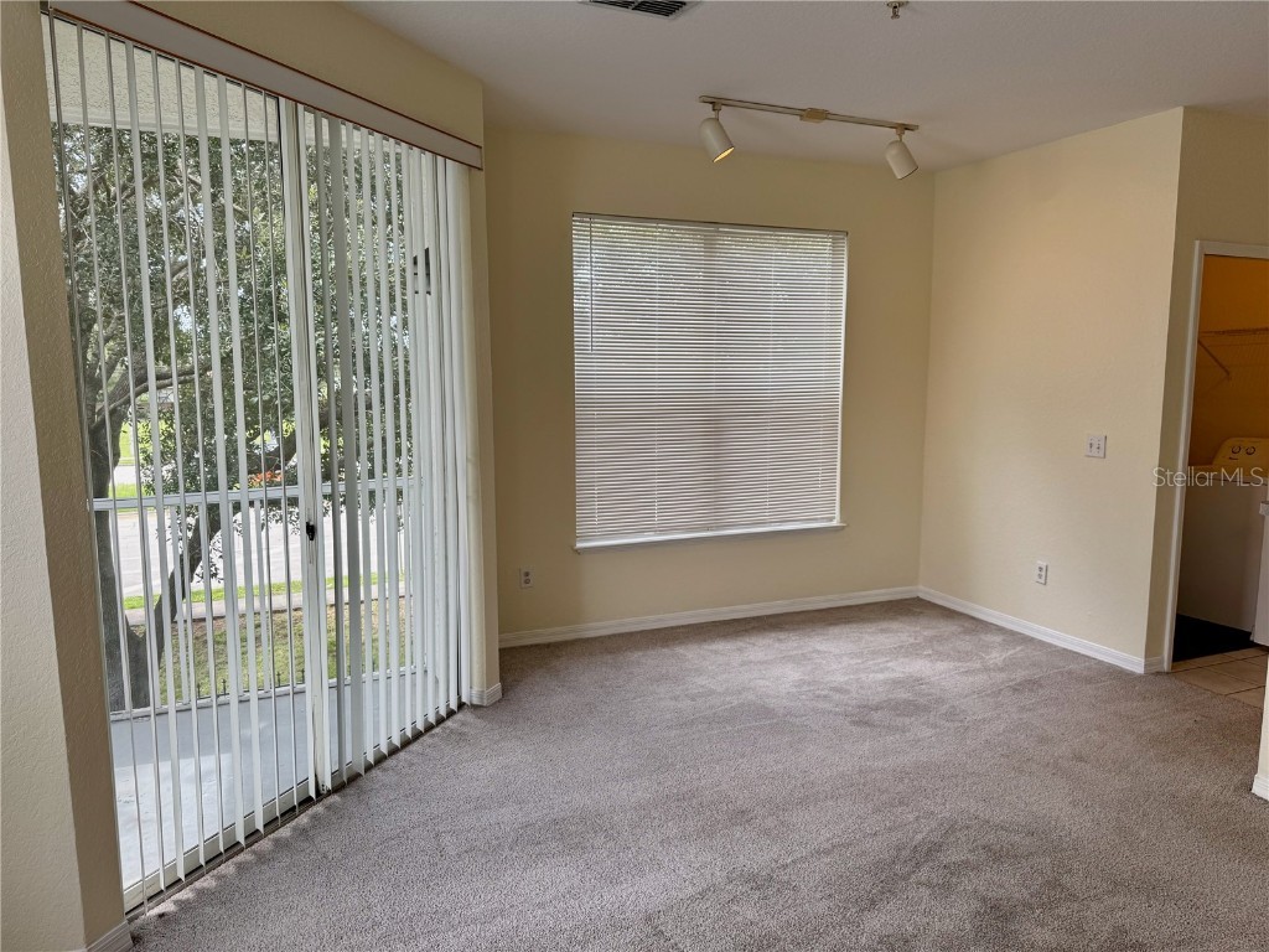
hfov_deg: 71.6
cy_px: 476
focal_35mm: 24
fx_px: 880
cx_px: 634
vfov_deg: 56.8
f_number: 1.78
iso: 80
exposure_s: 1/338
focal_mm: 6.76
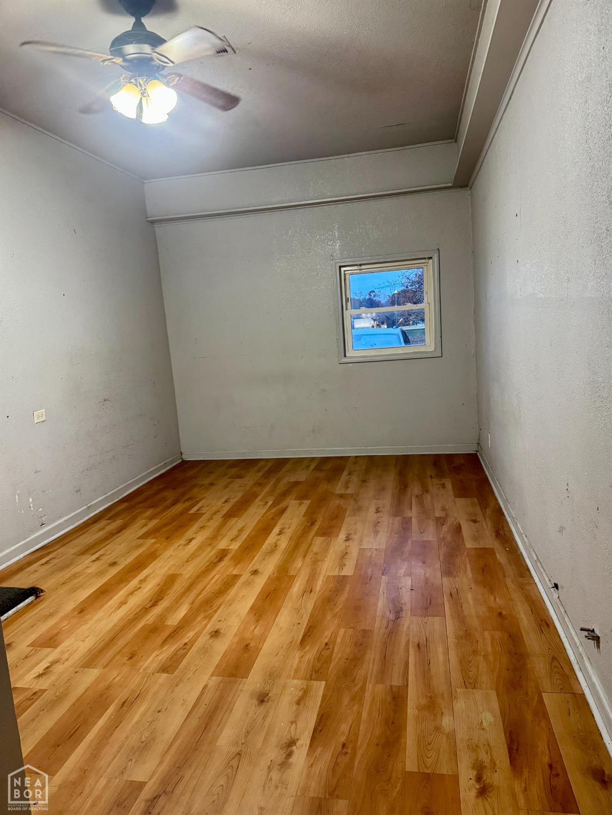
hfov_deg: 56.8
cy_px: 408
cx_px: 306
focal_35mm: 24
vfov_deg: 71.6
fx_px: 566
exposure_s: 1/60
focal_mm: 6.76
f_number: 1.78
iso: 640
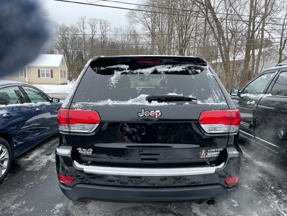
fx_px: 216
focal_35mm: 26
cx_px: 144
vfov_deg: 53.1
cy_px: 108
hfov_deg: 67.3
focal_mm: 4.2
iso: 32
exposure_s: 1/473
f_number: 1.6
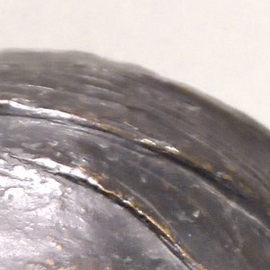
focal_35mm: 345
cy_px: 741
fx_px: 3044
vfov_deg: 4.9
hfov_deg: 5.1
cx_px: 33
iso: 6400
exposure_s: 1/60
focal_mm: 70
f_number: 3.5
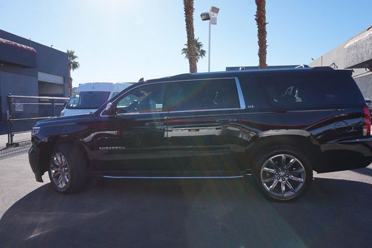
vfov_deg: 53.1
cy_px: 124
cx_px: 186
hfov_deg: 73.8
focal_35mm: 24
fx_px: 248
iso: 100
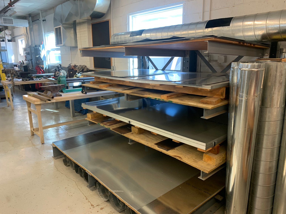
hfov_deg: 67.3
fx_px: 215
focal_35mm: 26
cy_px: 107
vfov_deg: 53.1
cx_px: 143
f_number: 1.8
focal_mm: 4.25
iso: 100
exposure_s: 1/60
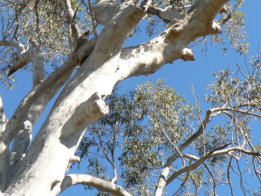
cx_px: 114
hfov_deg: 26.0
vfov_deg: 19.1
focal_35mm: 75
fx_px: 566
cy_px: 4
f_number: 4
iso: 80
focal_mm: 6
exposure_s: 1/250
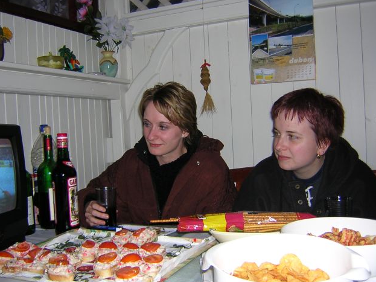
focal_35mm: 37
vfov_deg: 38.7
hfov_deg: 50.1
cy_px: 143
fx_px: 402
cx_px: 190
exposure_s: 1/60.1
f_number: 2.6
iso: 100
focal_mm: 4.7
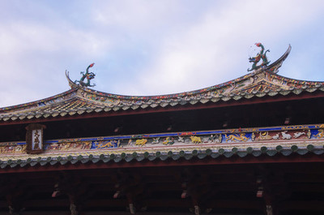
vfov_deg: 23.7
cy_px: 108
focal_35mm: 57
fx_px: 512
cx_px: 162
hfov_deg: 35.1
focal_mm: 38
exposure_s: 1/160
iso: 500
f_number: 11
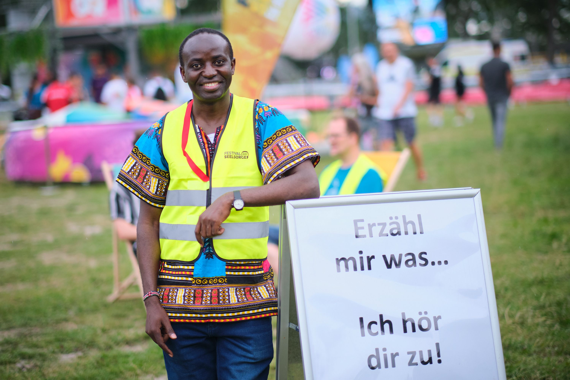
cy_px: 190
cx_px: 285
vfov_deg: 16.3
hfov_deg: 24.2
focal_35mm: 84
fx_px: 1330
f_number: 1.2
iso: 500
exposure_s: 1/1250
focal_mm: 56
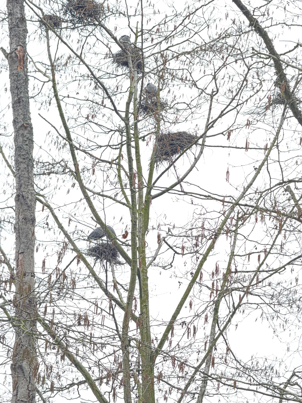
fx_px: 1396
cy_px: 202
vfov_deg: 16.4
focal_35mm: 120
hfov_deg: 12.3
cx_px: 151
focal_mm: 15.66
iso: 200
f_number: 2.8
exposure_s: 1/121
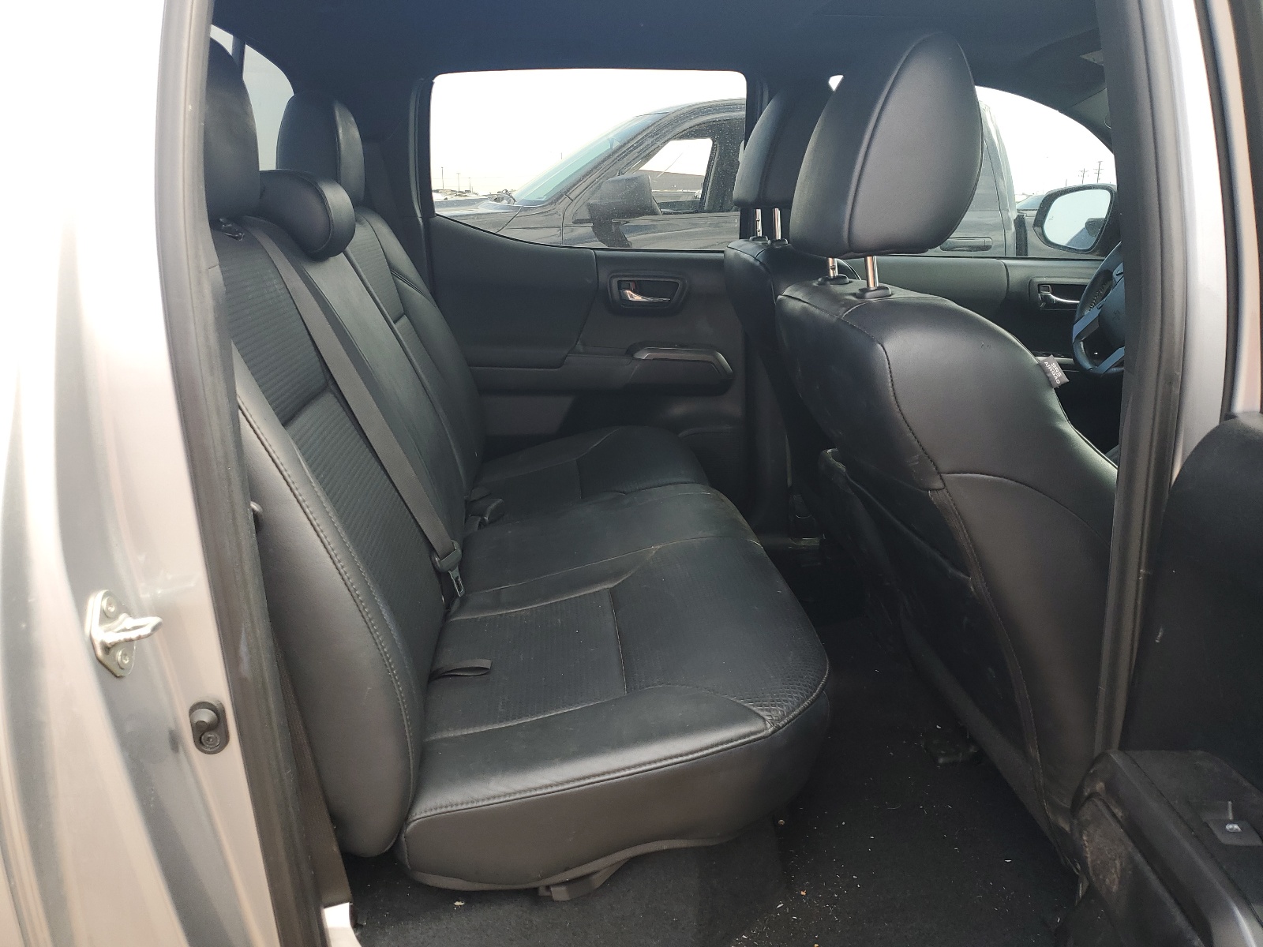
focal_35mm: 26
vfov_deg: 53.1
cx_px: 632
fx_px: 949
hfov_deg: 67.3
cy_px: 474
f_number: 1.5
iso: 50
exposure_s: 1/213
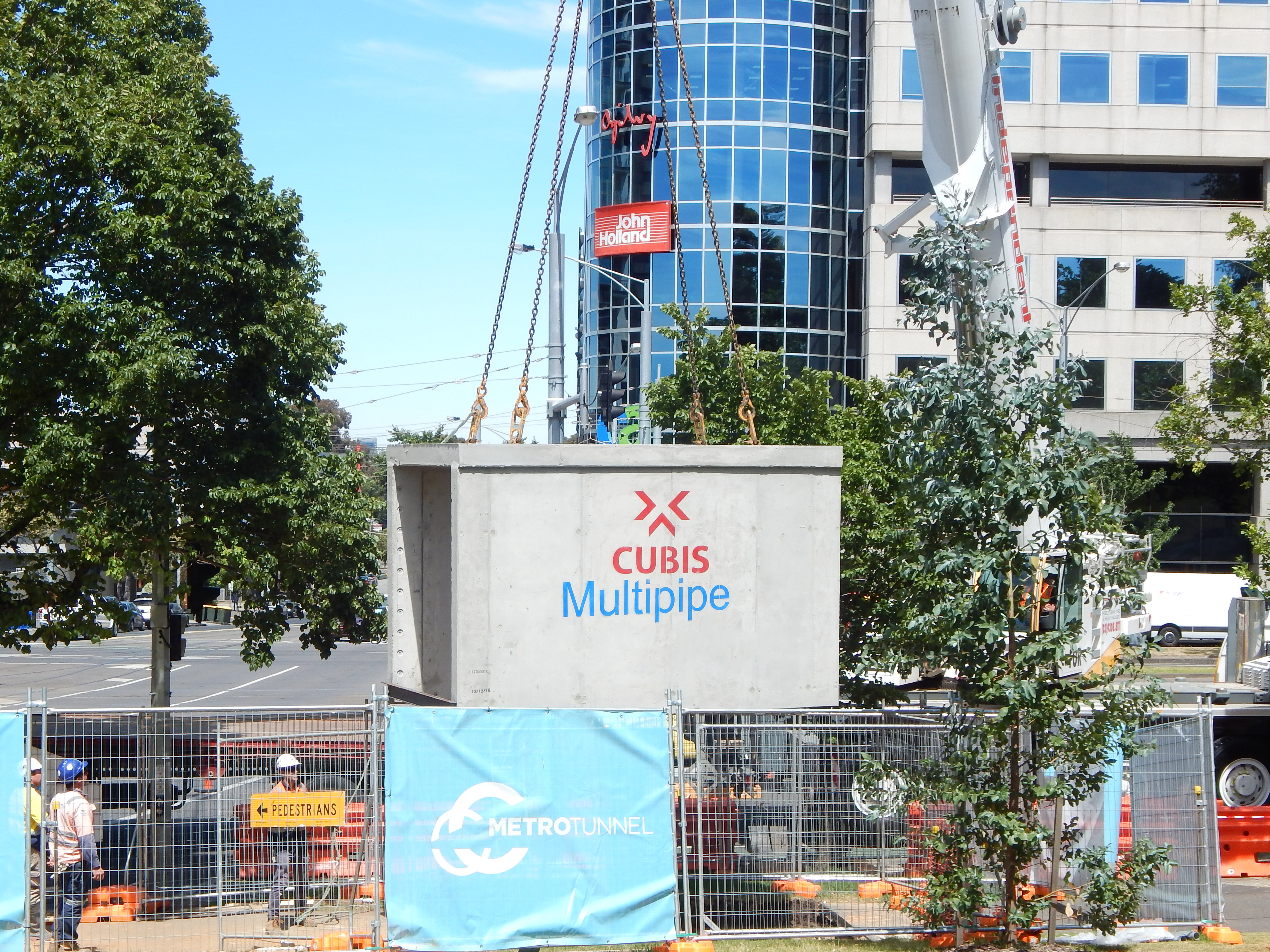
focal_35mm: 60
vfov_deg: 24.4
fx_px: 2201
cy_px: 526
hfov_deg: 32.2
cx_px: 643
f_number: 3.8
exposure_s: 1/640
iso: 125
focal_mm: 9.7
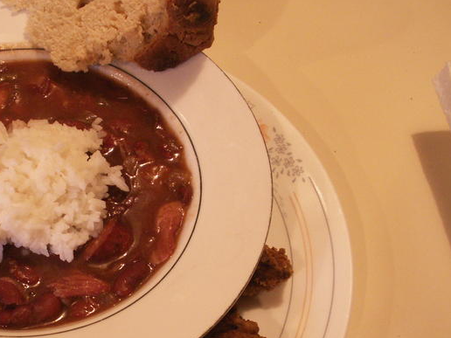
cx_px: 129
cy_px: 264
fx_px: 795
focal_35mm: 61
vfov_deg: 23.7
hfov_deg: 31.3
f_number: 2.8
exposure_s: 1/20
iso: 160
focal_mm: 5.86
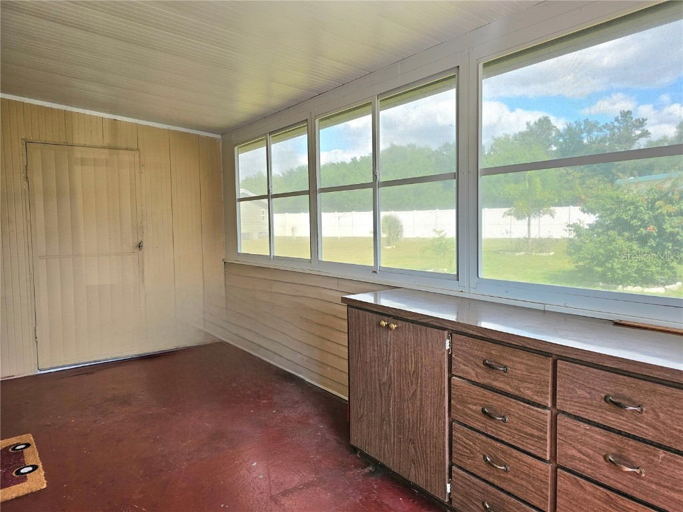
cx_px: 342
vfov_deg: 58.9
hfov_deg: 73.9
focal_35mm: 23
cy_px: 256
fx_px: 454
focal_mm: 6.3
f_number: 1.7
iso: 32
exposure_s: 1/120
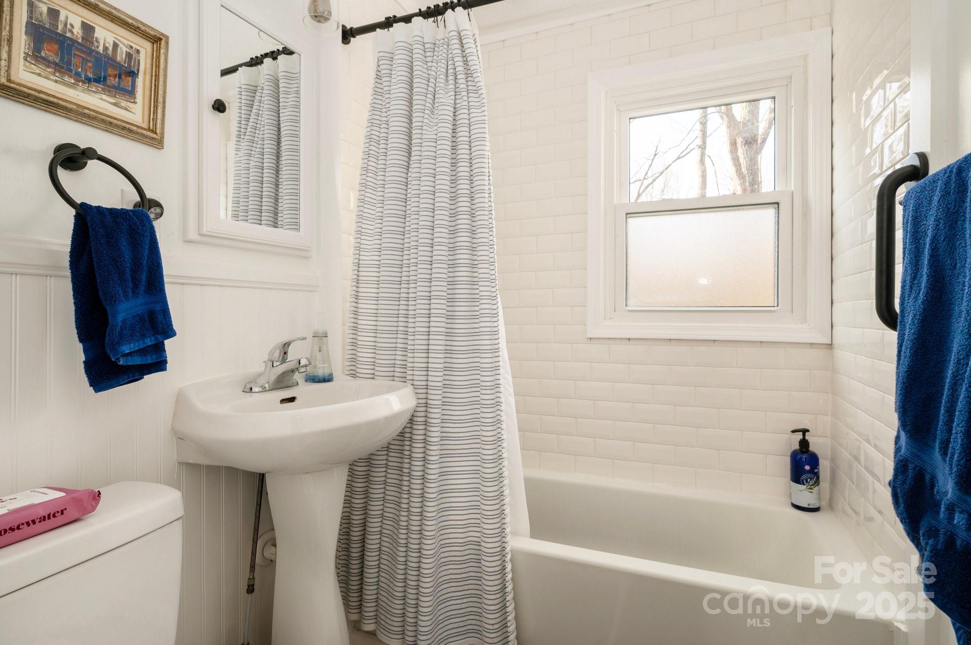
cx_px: 486
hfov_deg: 91.7
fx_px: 472
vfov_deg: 68.8
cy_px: 322
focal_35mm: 18
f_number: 8
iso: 200
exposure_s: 1/60
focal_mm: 17.5
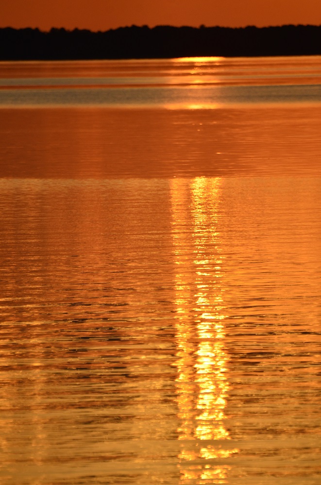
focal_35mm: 450
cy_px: 242
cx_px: 160
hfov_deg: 3.0
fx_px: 6050
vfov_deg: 4.6
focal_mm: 300
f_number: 5.6
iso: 400
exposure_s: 1/8000
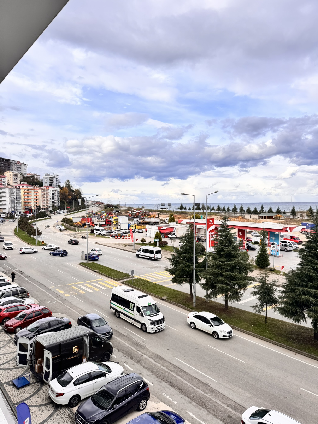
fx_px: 294
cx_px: 159
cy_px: 212
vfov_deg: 71.6
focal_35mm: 24
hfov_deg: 56.8
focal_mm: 6.76
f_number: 1.78
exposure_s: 1/1456
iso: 80
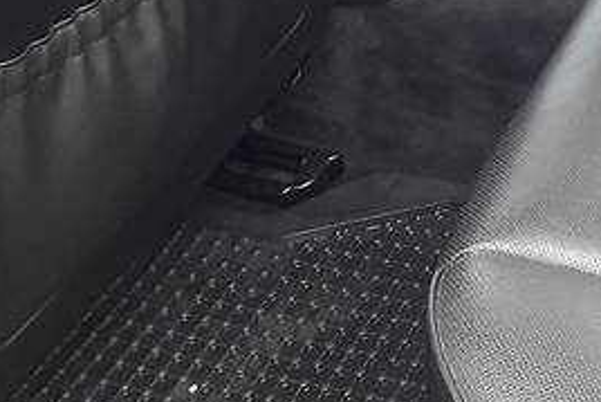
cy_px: -166
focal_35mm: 87
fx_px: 1453
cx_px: 834
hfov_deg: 20.7
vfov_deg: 14.8
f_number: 1.9
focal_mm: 3.7
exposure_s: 1/33
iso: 100
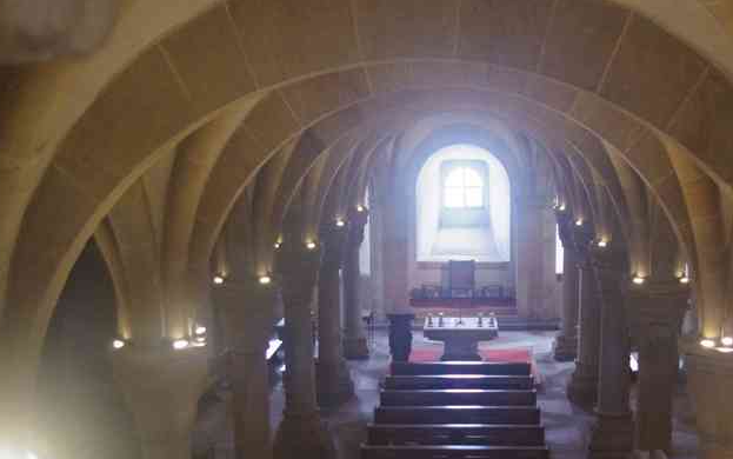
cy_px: 295
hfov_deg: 40.8
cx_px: 456
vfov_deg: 26.3
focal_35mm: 49
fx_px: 979
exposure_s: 1/8
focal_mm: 20
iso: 3200
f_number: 4
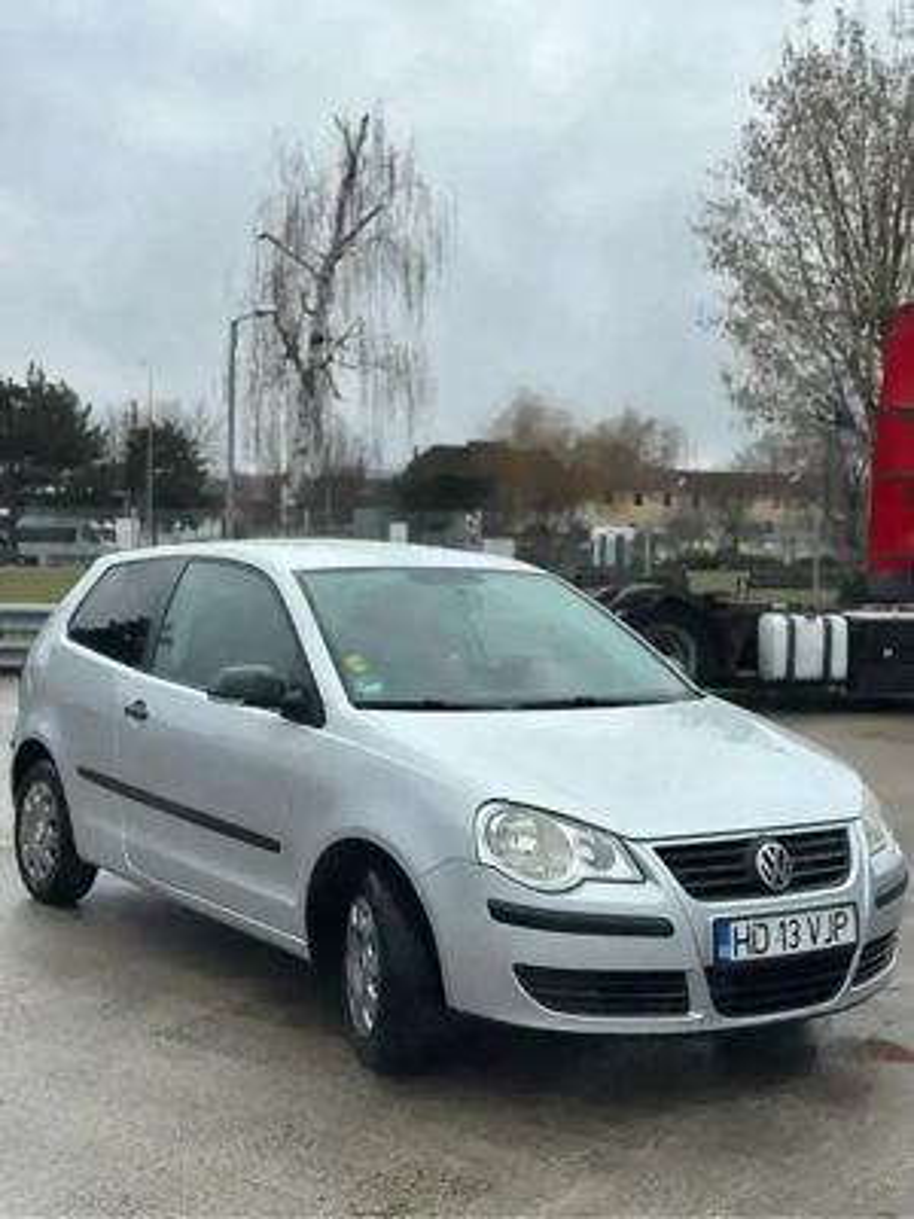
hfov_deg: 30.3
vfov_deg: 39.7
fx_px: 1690
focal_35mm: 48
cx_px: 457
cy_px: 610
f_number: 1.78
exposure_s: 1/4184
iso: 80
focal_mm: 6.86
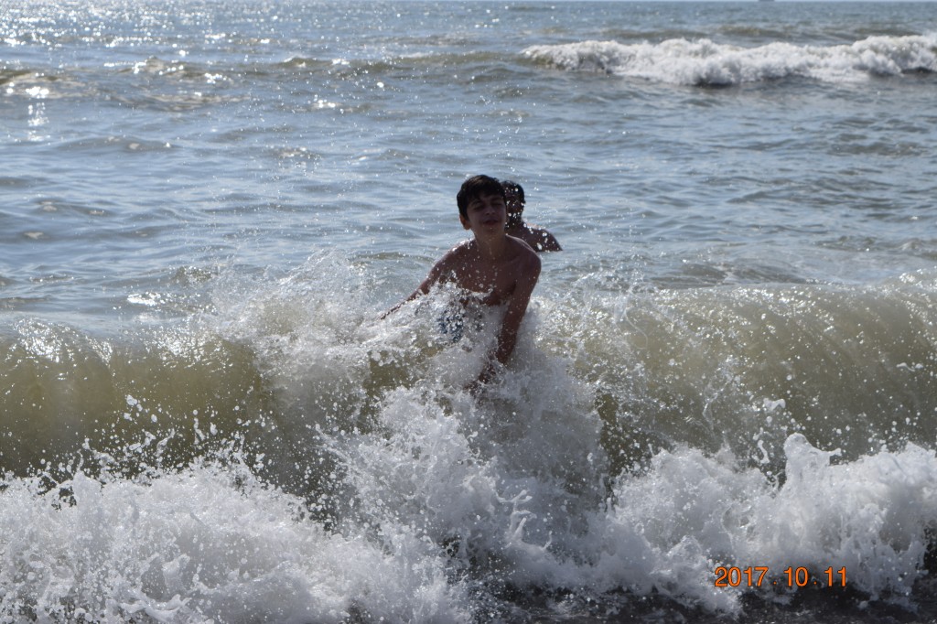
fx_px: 2146
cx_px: 468
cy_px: 312
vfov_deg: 16.5
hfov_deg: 24.6
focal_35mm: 82
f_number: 8
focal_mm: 55
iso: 320
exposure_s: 1/2000
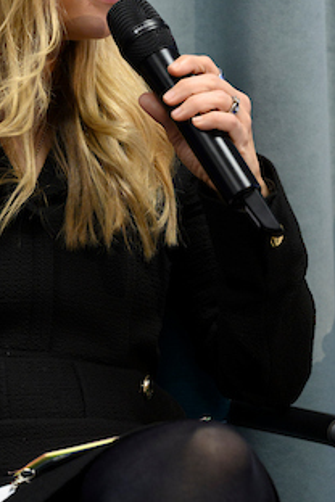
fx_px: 3085
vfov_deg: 9.3
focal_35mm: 221
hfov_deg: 6.2
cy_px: 124
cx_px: 30
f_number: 5
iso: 3200
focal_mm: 115
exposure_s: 1/250
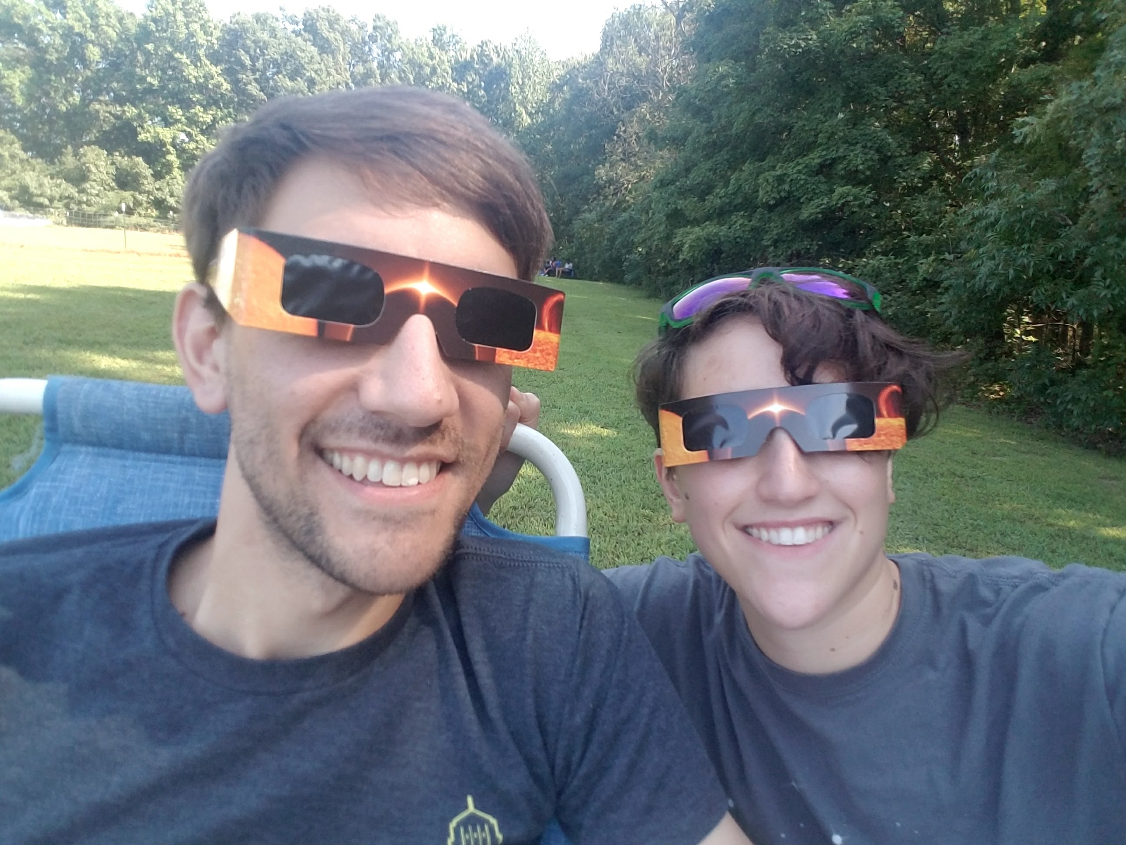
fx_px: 683
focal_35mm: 21
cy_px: 422
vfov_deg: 63.4
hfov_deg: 79.0
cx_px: 563
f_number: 1.7
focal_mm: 2.1
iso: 50
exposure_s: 1/235
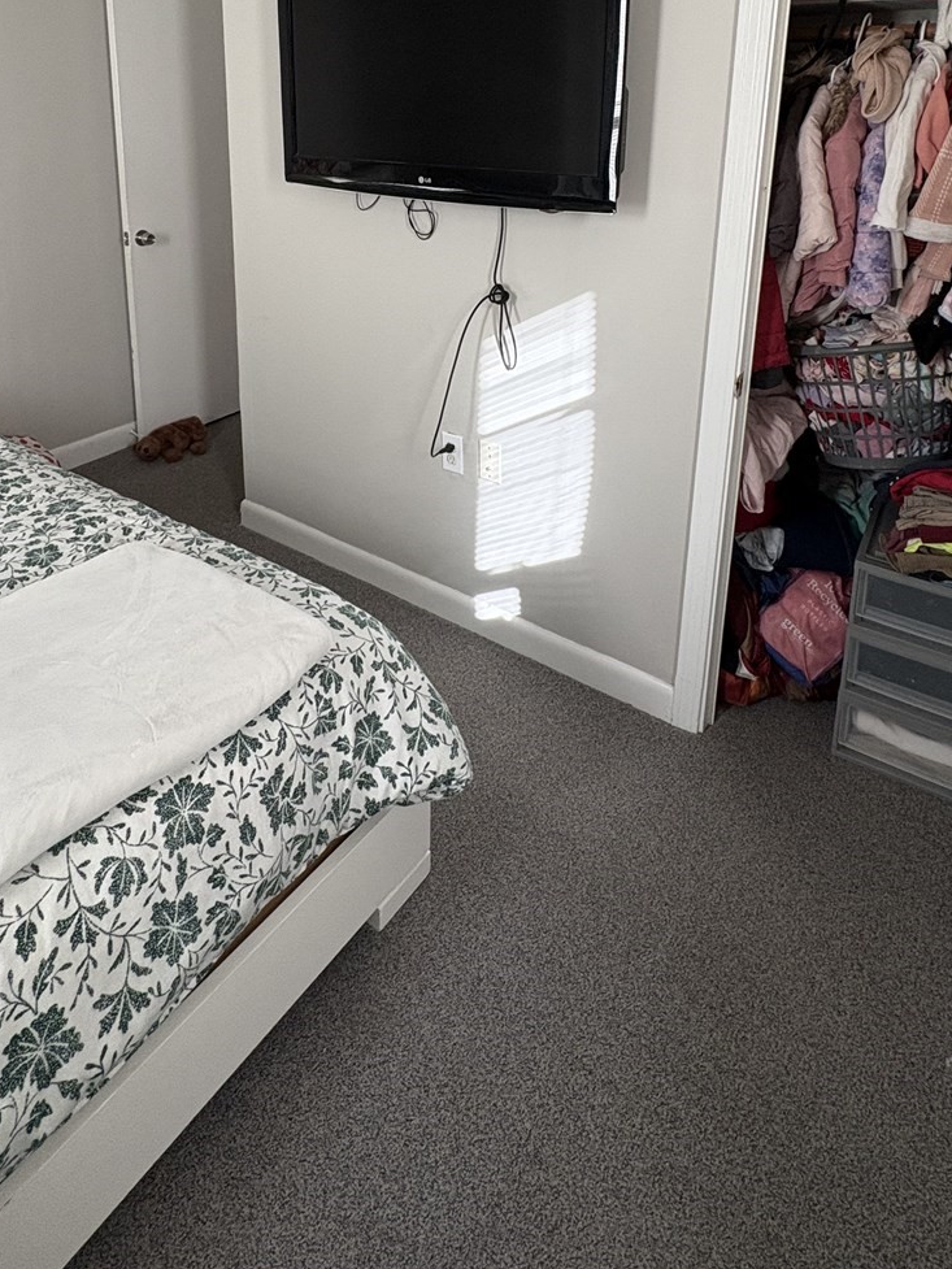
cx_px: 443
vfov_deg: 70.2
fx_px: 807
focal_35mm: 22
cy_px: 288
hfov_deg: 61.0
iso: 250
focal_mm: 2.22
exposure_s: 1/89
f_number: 2.2
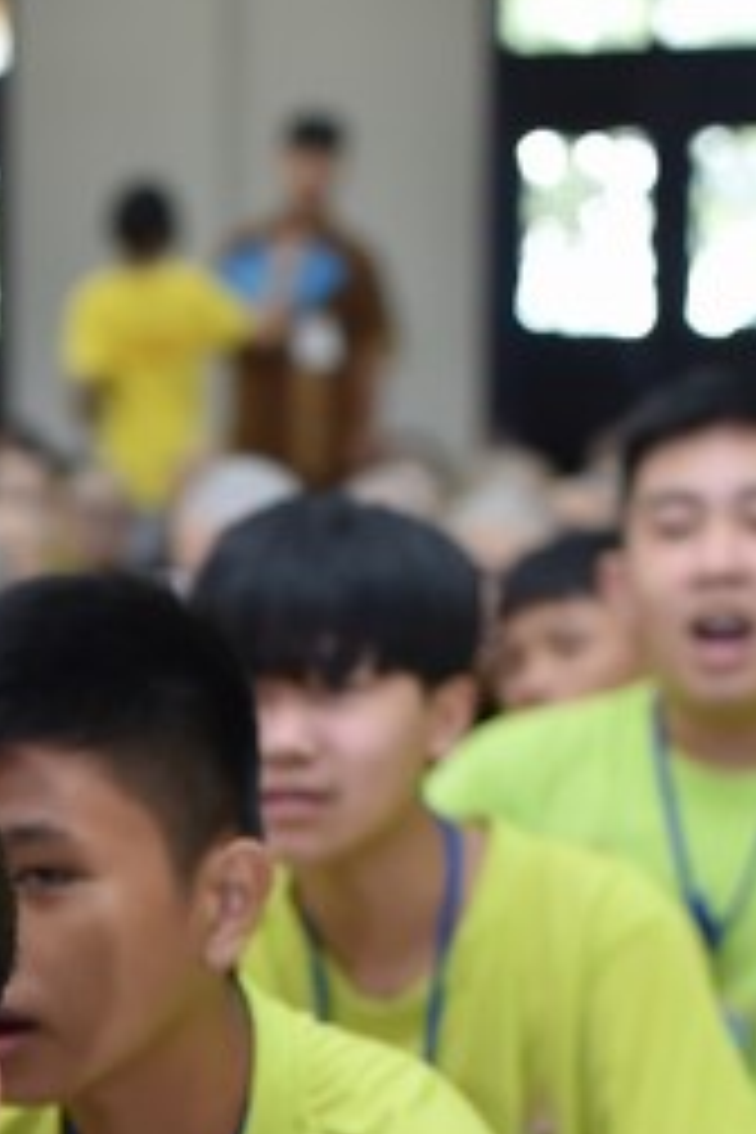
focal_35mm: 129
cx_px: -207
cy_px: 1359
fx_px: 4063
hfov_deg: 10.4
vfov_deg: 15.3
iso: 800
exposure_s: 1/125
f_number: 2.8
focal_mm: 50
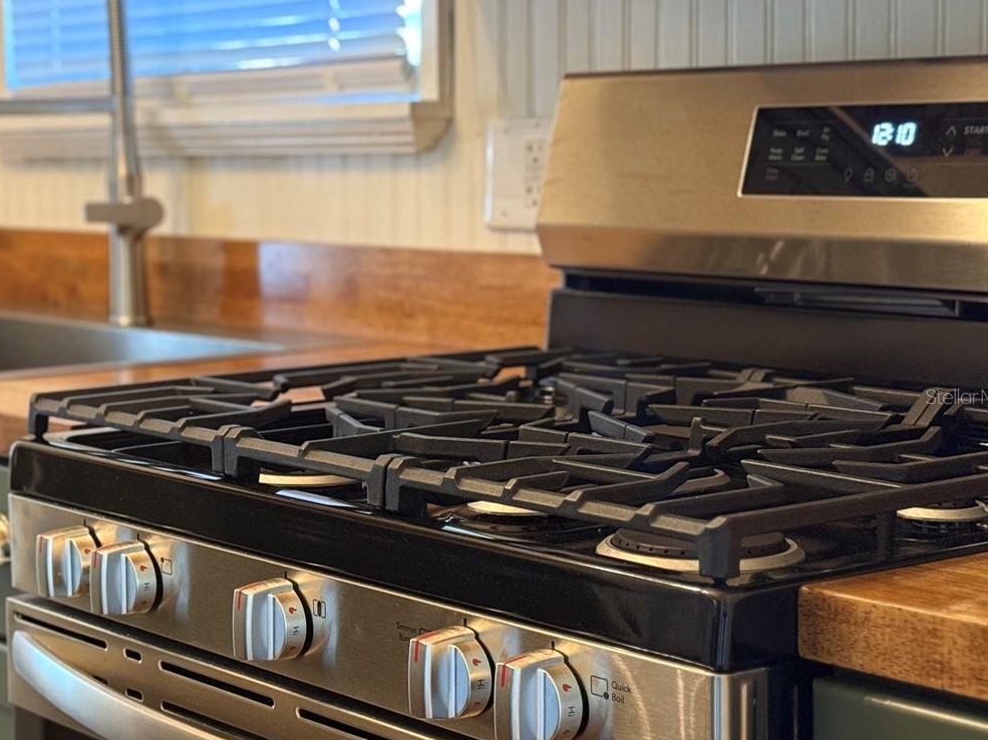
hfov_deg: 24.7
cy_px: 396
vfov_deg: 18.9
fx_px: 2225
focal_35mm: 78
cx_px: 218
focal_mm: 6.76
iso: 250
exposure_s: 1/40
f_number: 1.78
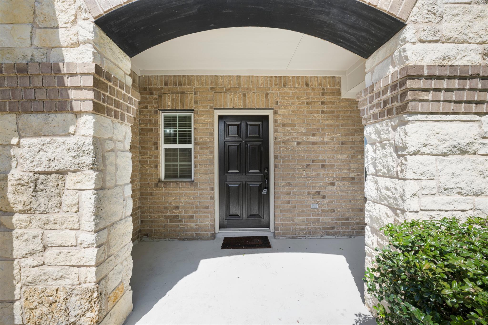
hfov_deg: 104.3
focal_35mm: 14
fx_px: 190
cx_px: 244
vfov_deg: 81.2
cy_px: 162
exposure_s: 1/80
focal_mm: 14
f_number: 11
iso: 250
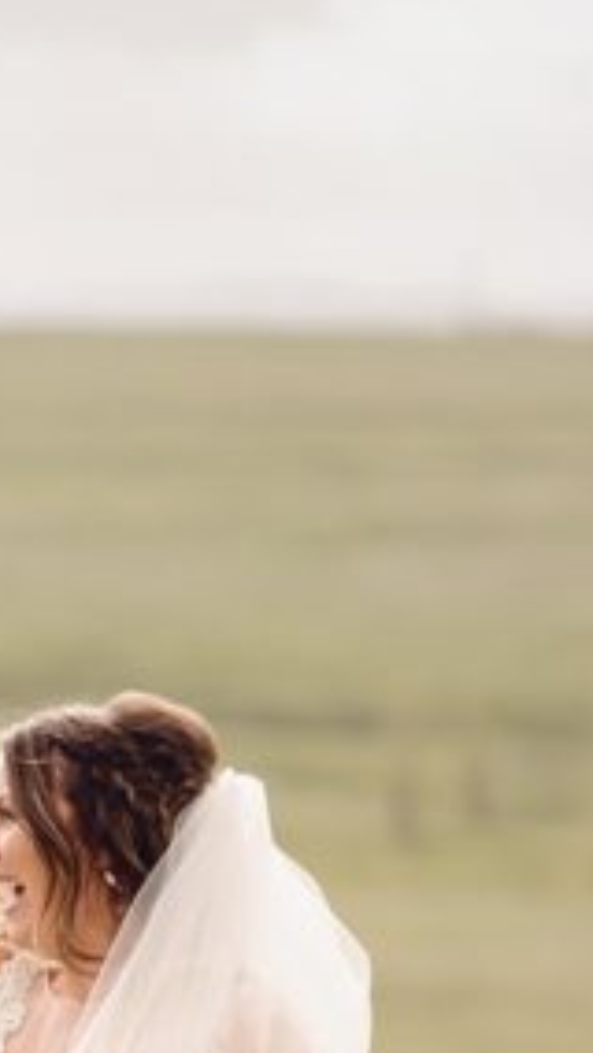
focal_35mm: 321
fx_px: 8963
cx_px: -211
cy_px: 1049
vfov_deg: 6.7
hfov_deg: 3.8
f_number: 2.2
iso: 200
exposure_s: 1/800
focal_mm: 85
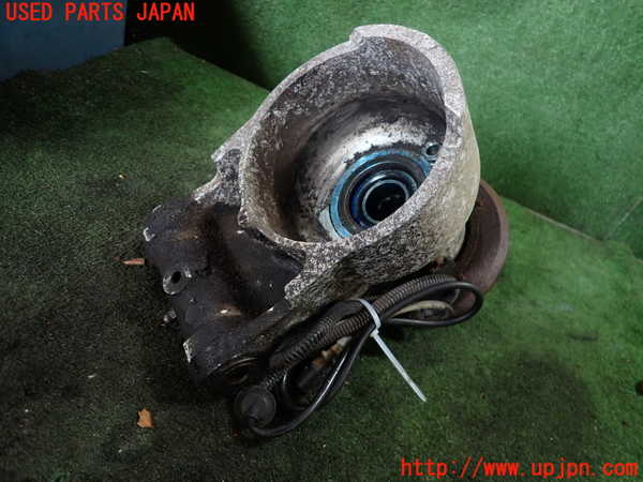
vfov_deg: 54.9
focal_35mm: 25
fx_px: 464
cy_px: 241
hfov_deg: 69.4
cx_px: 322
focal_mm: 4.5
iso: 200
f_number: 2
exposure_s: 1/60
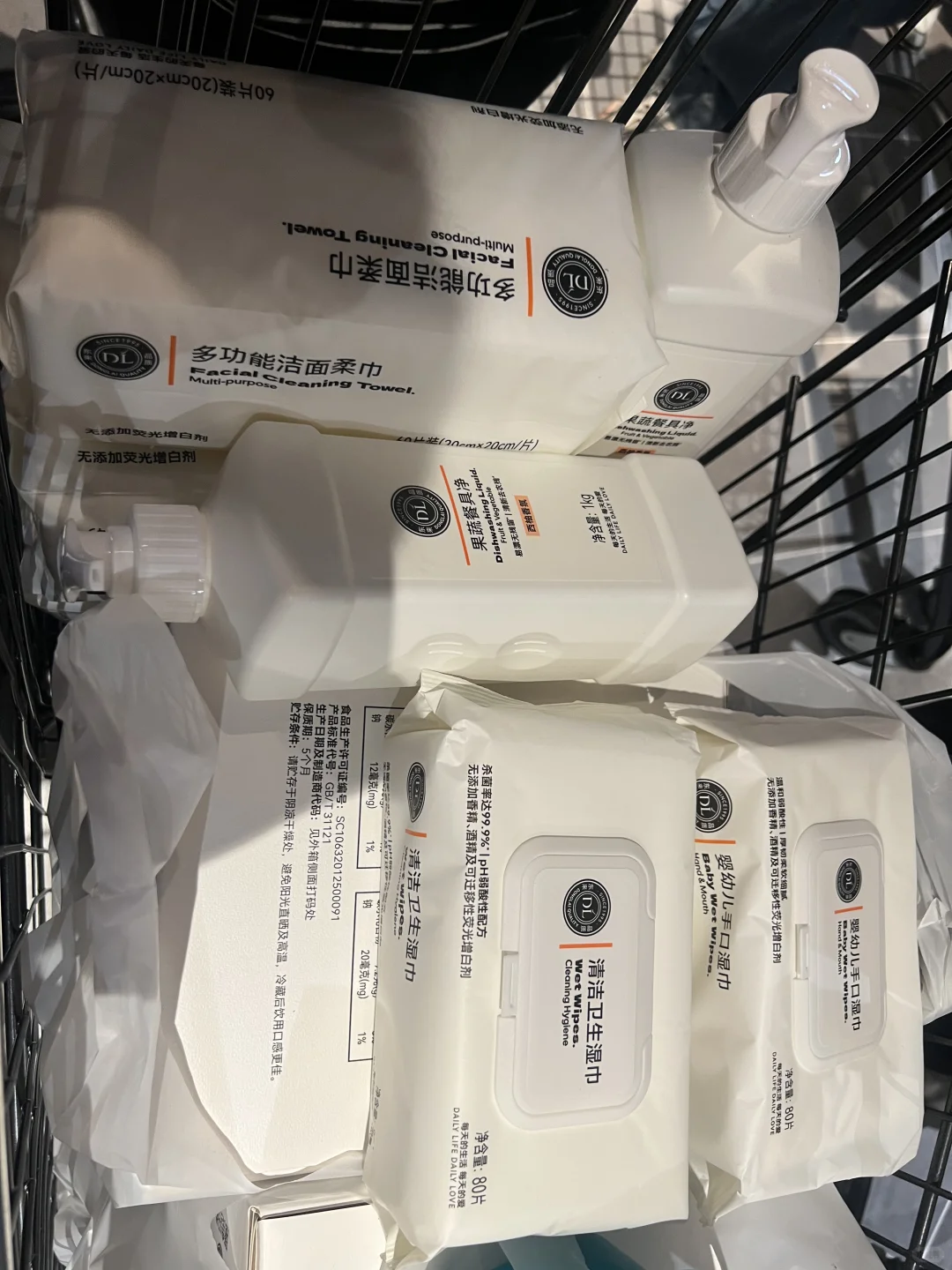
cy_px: 635
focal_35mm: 26
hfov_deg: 53.1
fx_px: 953
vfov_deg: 67.3
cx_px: 476
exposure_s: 1/50
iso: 100
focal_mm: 5.7
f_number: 1.5
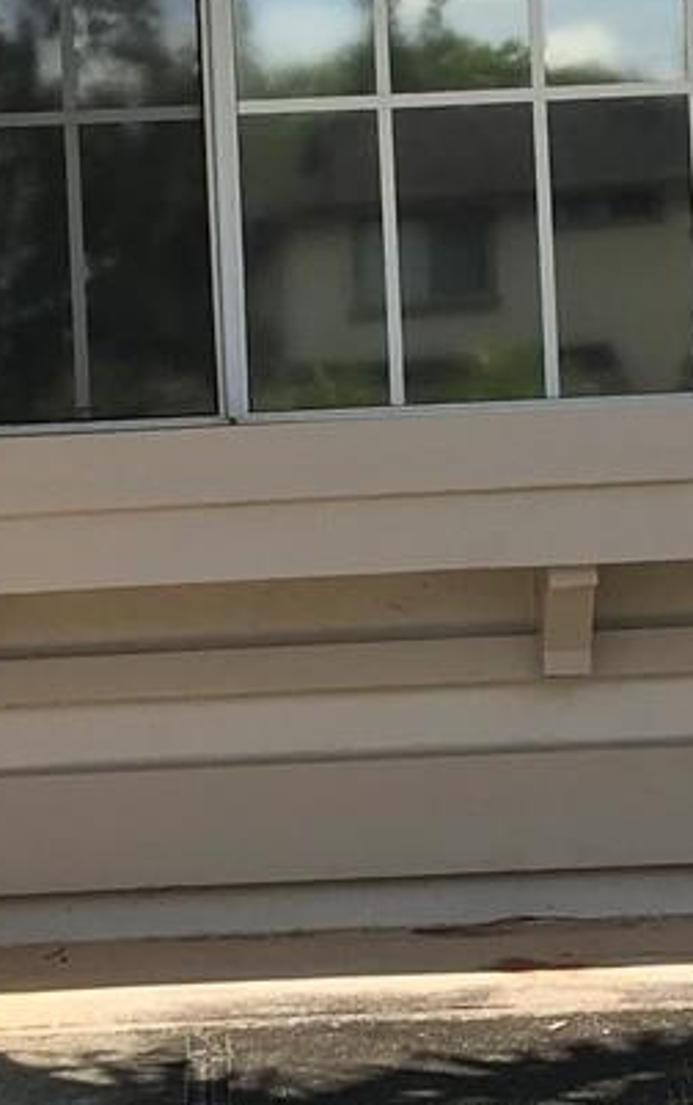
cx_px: 182
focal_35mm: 118
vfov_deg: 17.7
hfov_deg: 11.1
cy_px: 618
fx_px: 3558
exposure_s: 1/1597
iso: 20
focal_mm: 3.99
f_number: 1.8
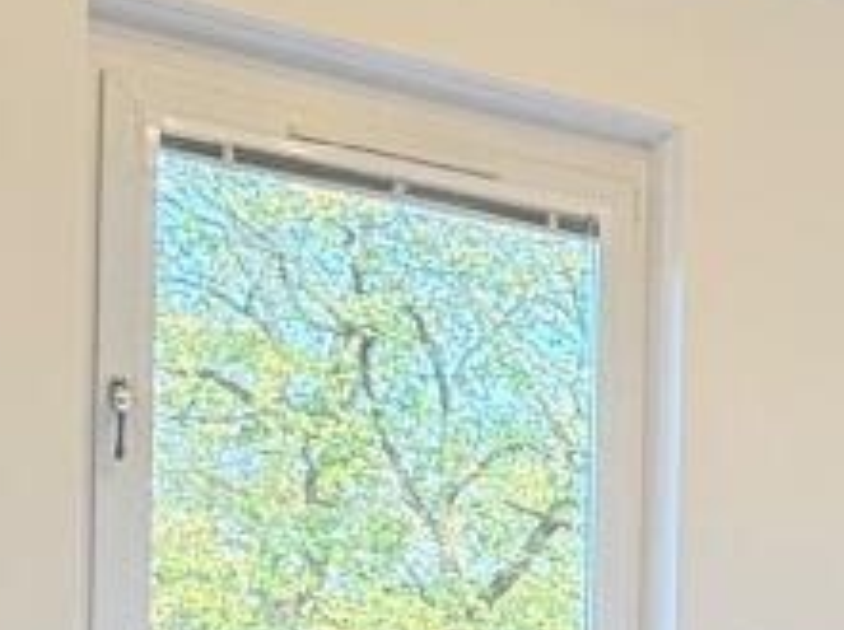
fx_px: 1582
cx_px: 978
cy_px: 619
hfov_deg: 26.9
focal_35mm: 65
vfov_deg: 21.8
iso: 125
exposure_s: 1/99
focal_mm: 2.22
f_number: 2.2
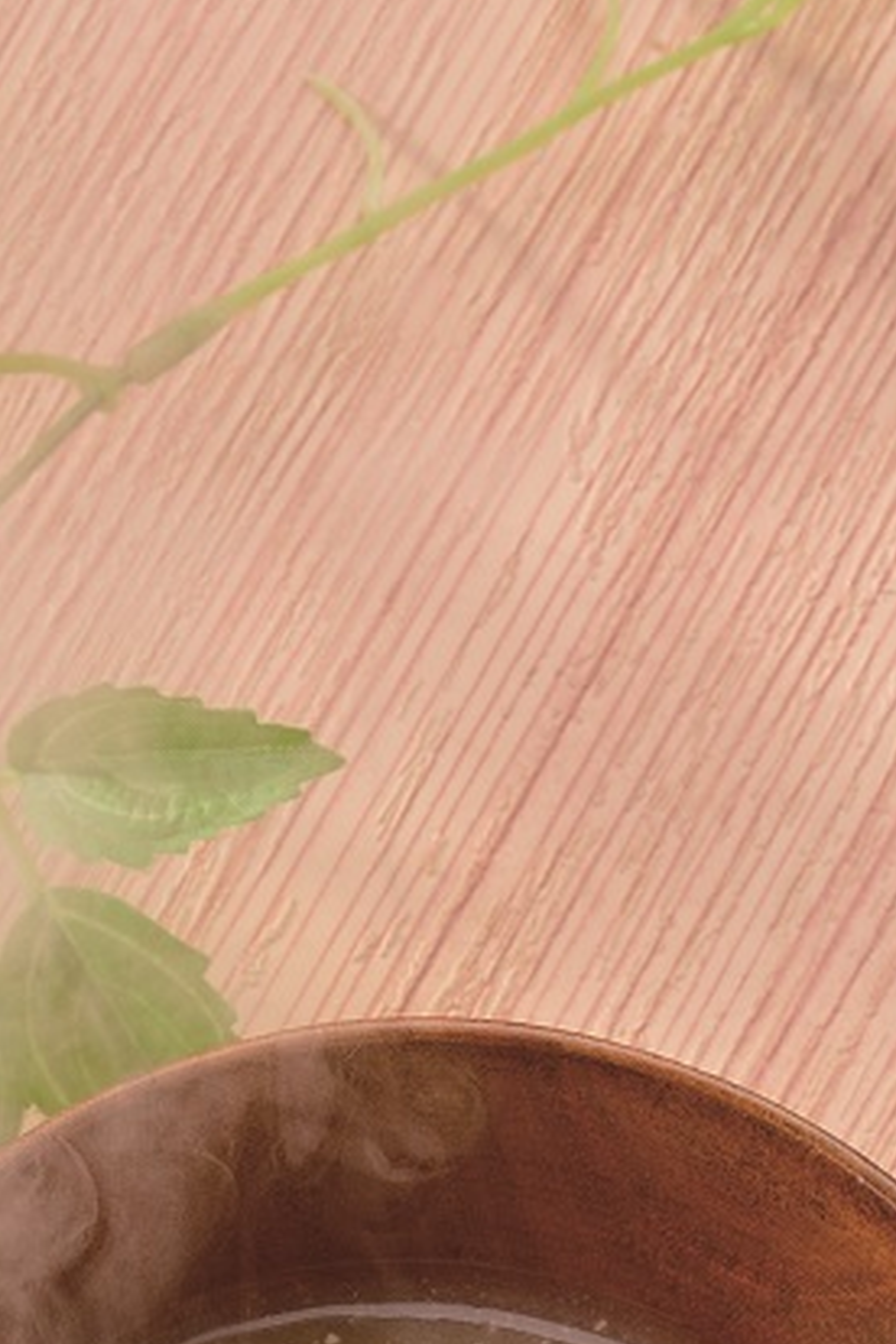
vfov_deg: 7.5
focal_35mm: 256
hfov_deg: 5.4
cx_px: 52
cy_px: 3256
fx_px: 9557
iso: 100
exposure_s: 1/30
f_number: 14
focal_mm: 48
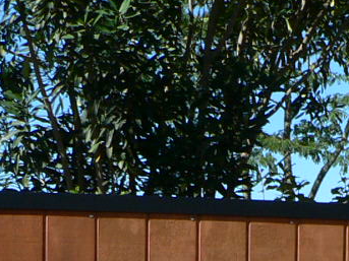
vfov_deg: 8.4
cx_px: 403
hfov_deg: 11.6
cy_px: 537
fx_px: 1693
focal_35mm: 168
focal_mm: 6
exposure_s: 1/400
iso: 80
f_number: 4.5
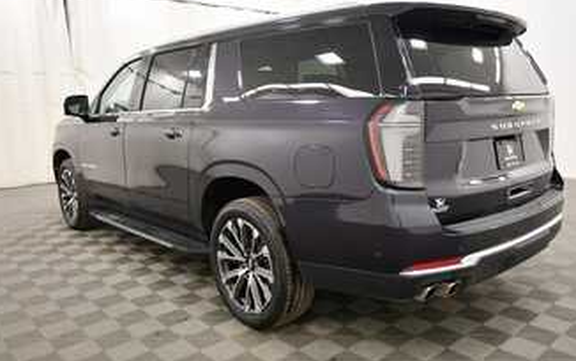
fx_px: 471
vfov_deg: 41.9
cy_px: 180
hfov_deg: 62.8
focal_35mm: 30
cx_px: 315
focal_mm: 16
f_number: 5.3
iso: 1400
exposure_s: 1/125
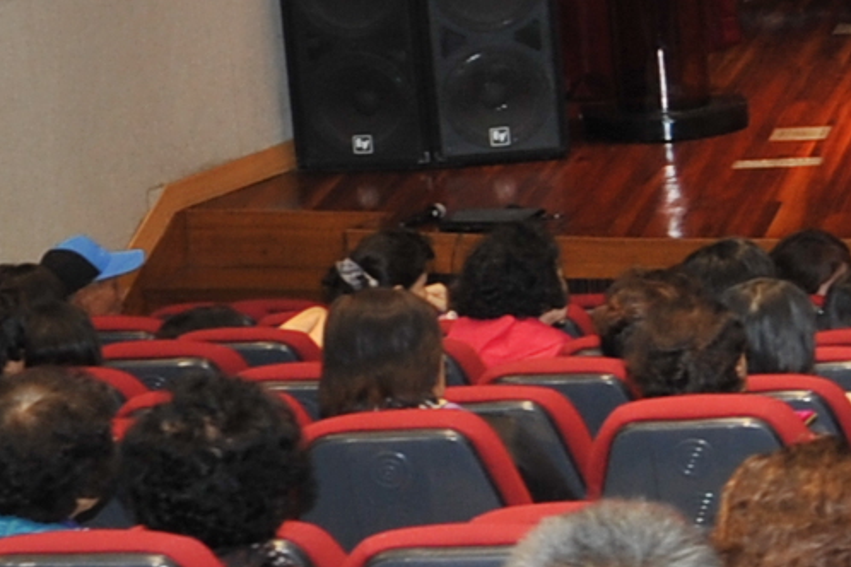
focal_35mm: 243
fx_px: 5744
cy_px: 321
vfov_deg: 5.7
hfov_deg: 7.7
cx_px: 2297
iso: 640
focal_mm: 38
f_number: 6.3
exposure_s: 1/60
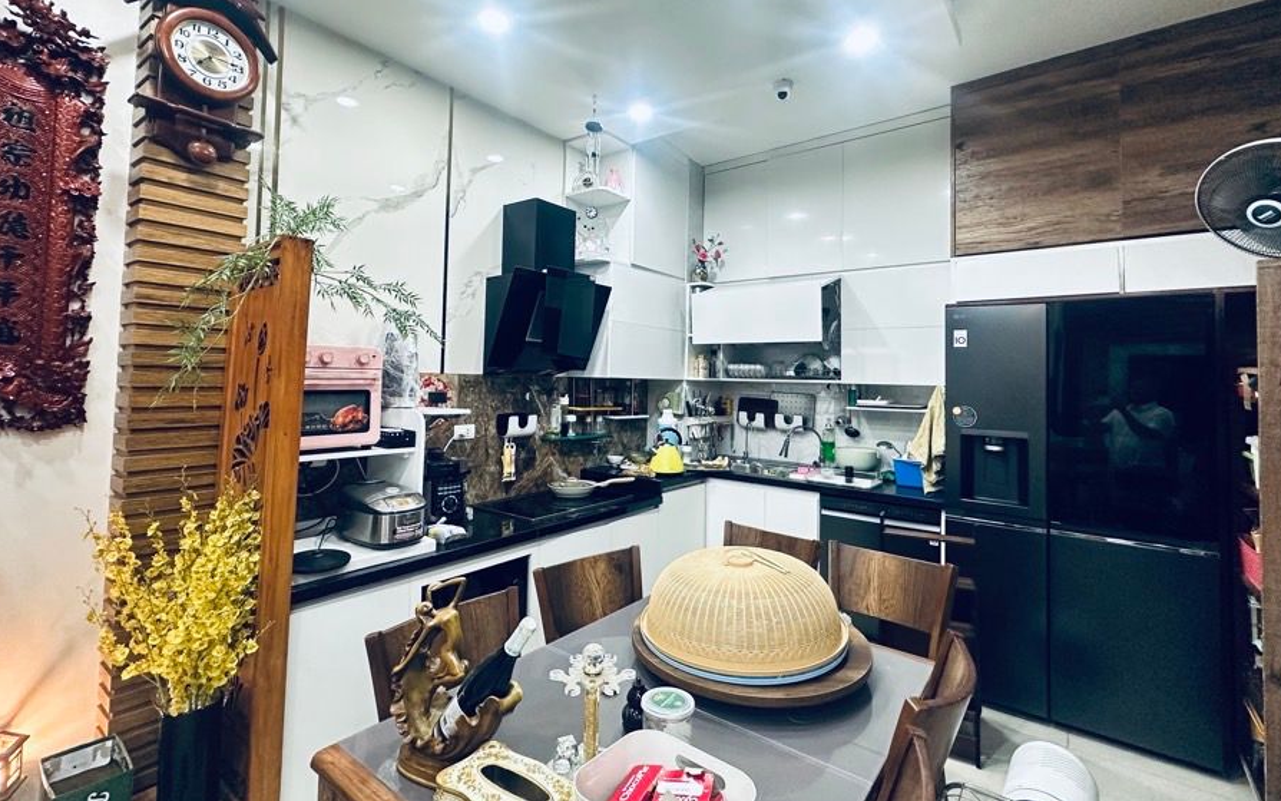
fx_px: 594
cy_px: 355
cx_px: 638
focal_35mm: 17
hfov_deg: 94.4
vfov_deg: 67.8
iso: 400
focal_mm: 2.22
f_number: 2.2
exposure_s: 1/50
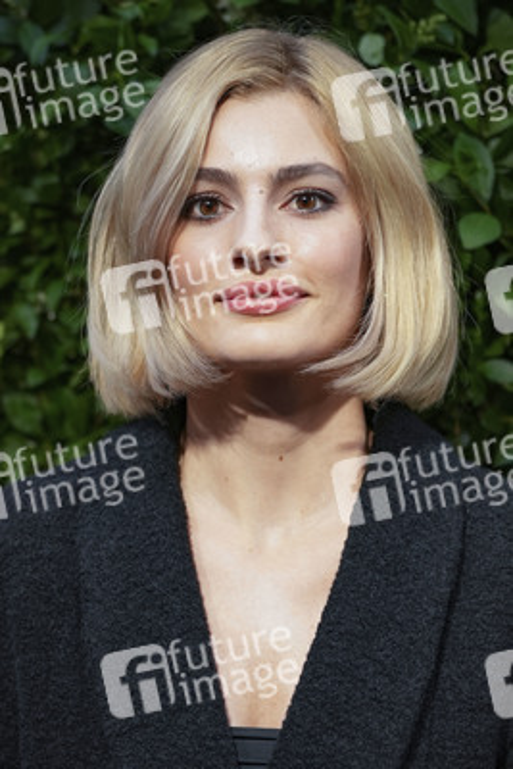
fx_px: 2520
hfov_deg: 11.6
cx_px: 256
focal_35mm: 118
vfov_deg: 17.3
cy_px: 384
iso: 2000
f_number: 5
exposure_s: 1/320
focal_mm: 118
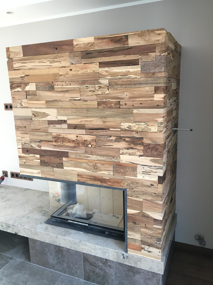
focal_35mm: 29
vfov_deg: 61.7
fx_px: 238
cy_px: 142
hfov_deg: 48.2
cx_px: 106
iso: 50
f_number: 2.2
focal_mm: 4.15
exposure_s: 1/33
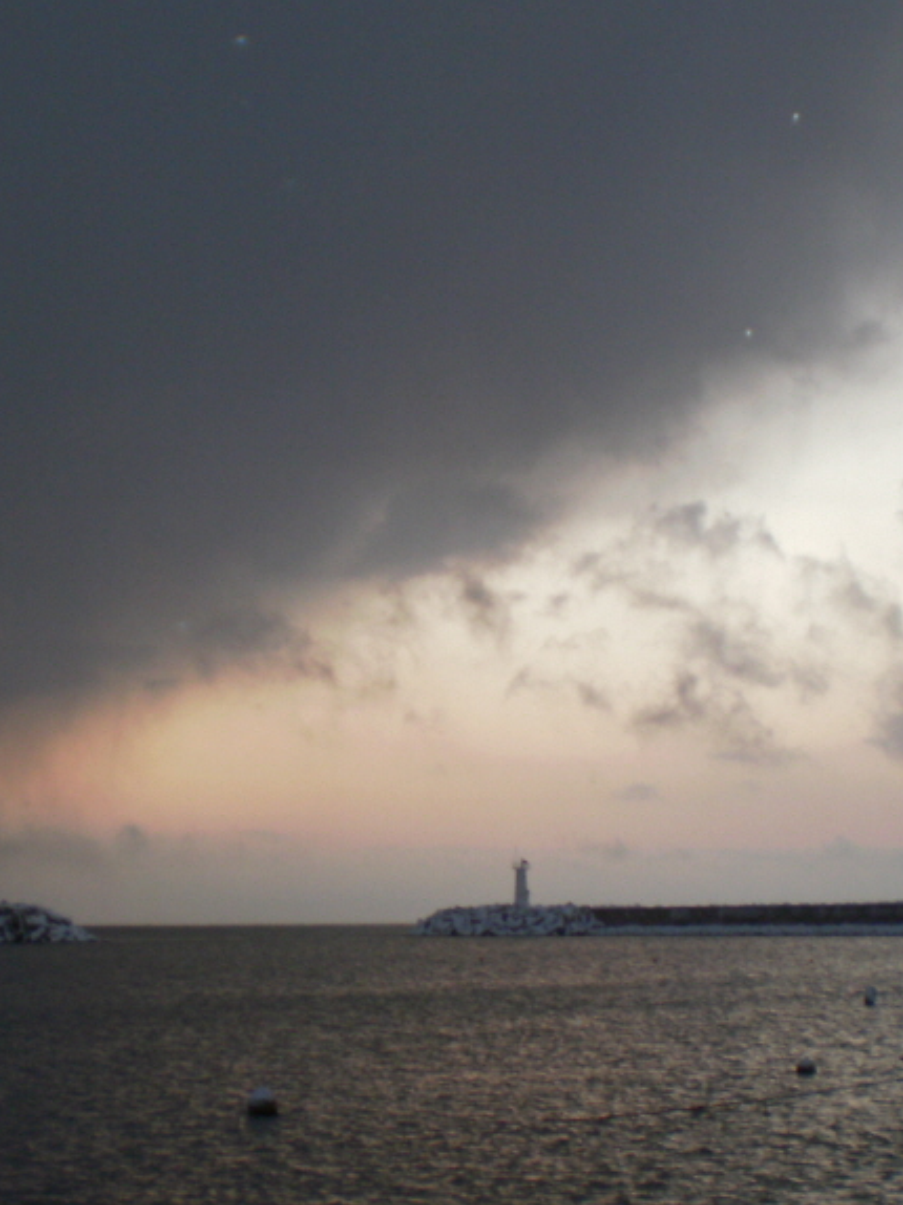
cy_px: 656
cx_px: 536
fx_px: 2402
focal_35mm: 69
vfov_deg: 28.2
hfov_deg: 21.3
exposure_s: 1/30
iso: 125
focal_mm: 6.3
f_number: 3.1
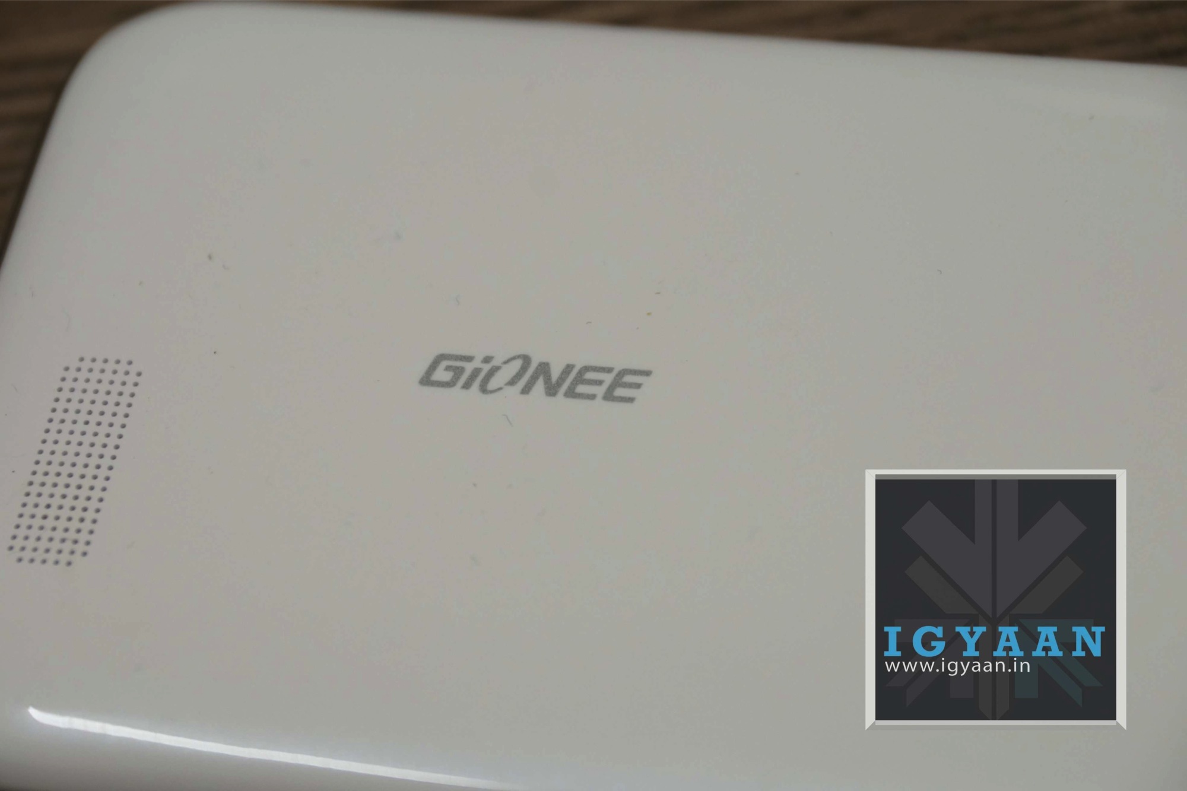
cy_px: 396
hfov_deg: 10.2
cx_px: 594
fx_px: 6659
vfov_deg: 6.8
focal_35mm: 202
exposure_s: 1/50
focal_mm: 135
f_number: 5.6
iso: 800
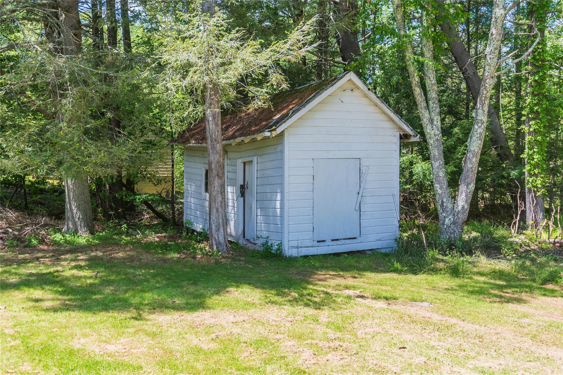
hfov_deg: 53.1
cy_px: 188
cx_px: 282
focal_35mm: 36
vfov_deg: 36.9
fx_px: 563
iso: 100
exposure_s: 1/125
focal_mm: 24
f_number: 5.6
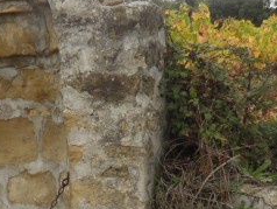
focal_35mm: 94
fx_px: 753
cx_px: 61
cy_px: 225
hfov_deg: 20.6
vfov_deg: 15.4
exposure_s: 1/80
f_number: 5.7
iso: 50
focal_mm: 4.9
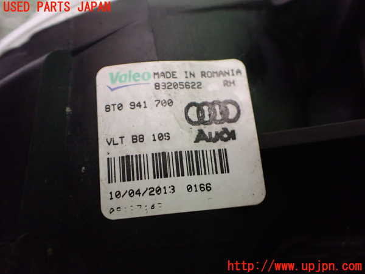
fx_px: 316
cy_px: 137
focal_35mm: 30
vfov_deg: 46.8
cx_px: 182
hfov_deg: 60.0
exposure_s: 1/30
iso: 1000
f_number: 2.3
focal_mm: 5.4
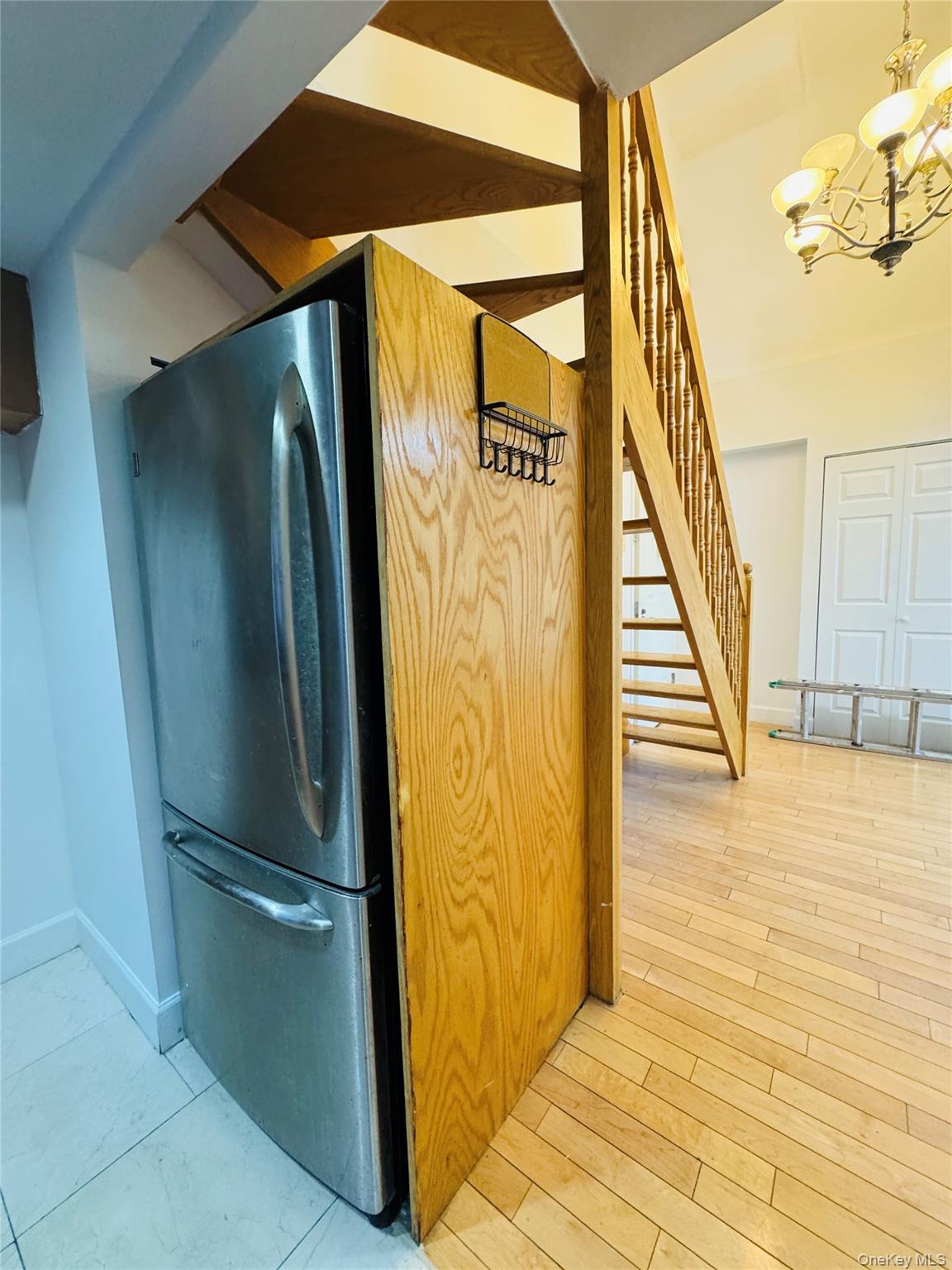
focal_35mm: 14
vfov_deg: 102.1
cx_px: 476
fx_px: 513
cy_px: 635
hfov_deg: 85.7
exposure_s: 1/60
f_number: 2.2
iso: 400
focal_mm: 2.22
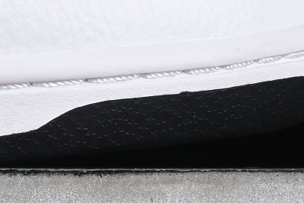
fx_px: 4462
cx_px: -421
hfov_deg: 3.8
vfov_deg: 2.6
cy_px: -287
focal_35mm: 528
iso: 160
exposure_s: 1/80
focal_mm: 50
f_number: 8
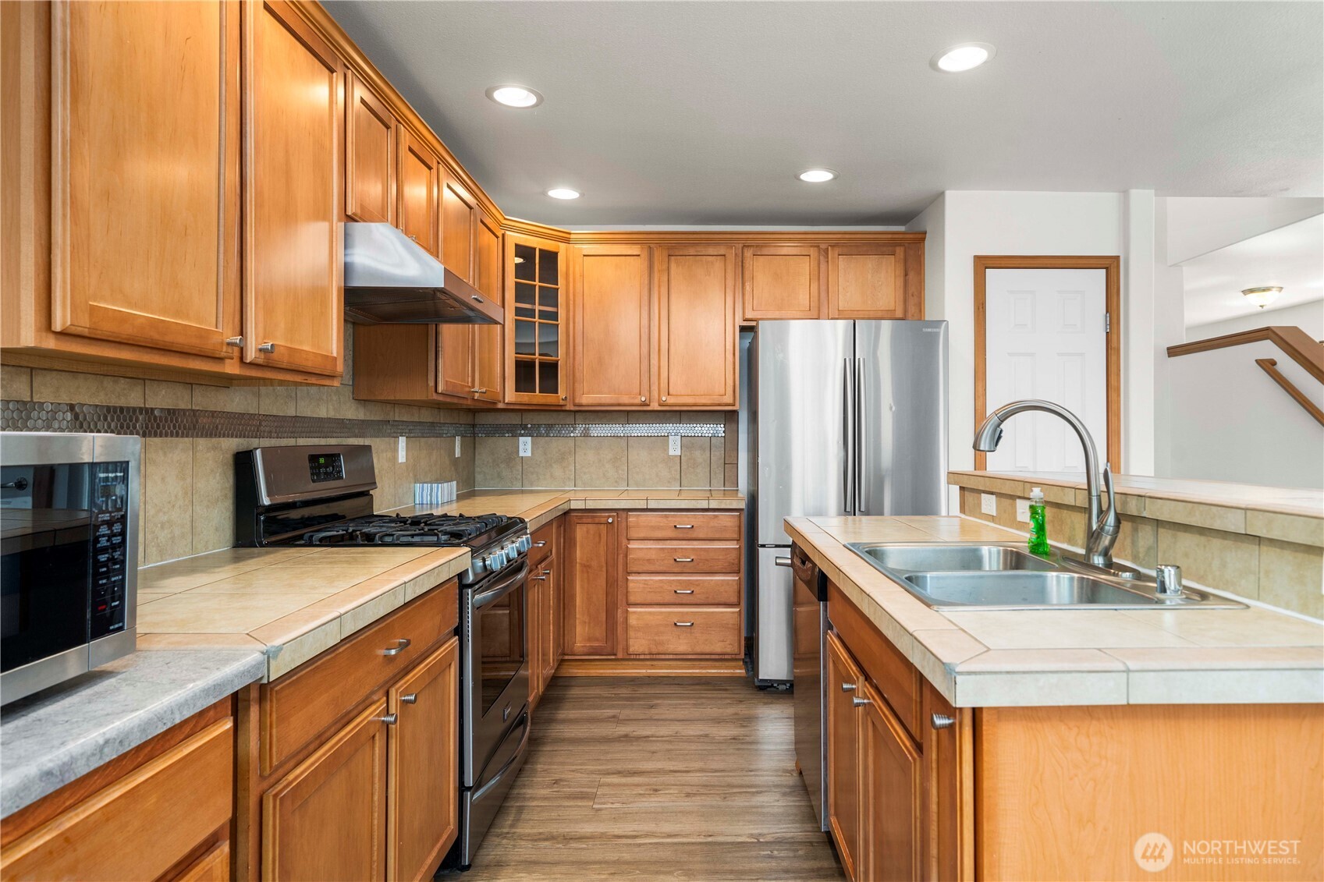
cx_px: 662
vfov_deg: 64.5
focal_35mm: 19
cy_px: 441
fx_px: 699
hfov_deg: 86.9
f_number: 6.3
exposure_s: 1/60
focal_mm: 19
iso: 640
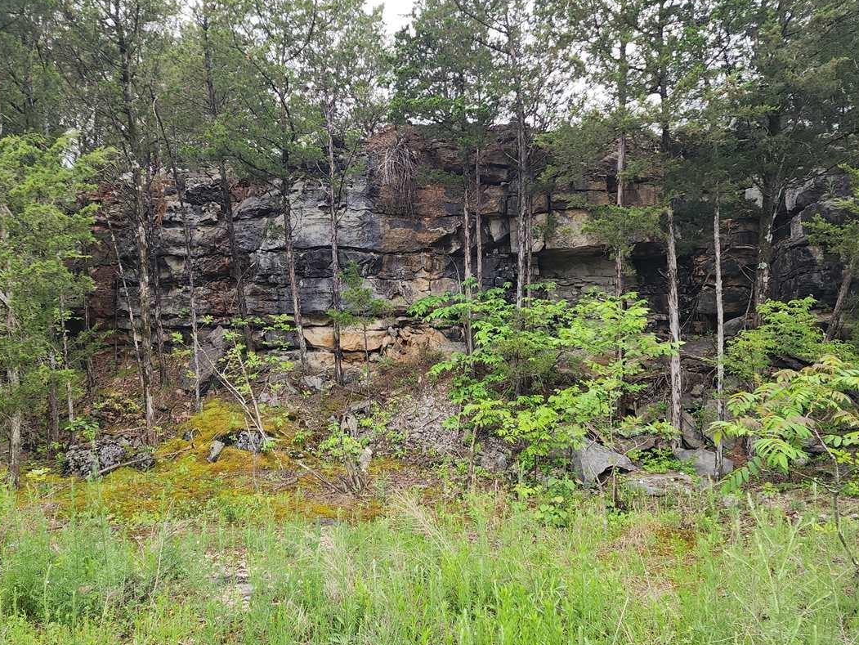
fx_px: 695
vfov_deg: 49.7
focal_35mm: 28
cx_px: 373
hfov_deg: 63.2
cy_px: 347
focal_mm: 6.4
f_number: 1.8
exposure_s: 1/120
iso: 20
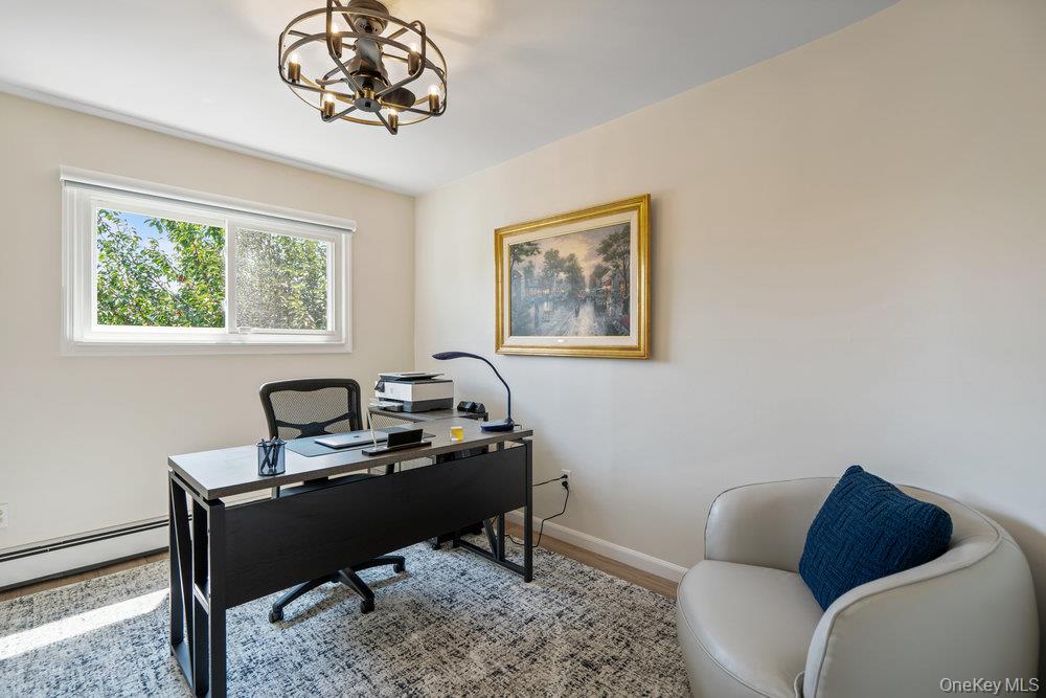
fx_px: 465
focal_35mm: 16
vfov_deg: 73.8
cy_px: 349
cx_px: 523
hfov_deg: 96.7
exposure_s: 1/10
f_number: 5.6
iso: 500
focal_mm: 16
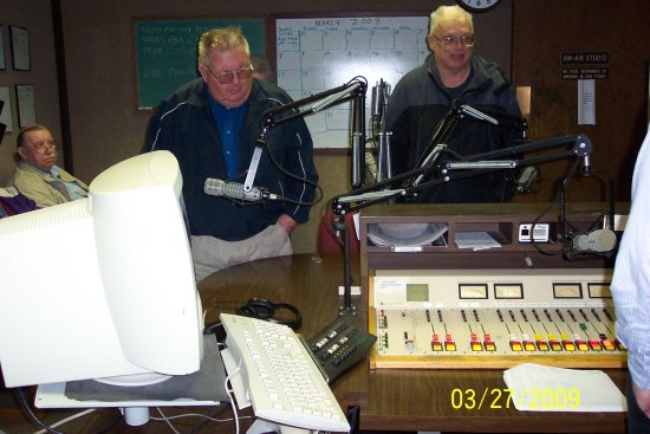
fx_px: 686
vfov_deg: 35.1
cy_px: 217
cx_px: 325
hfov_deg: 50.7
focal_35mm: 38
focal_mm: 8
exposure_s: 1/30
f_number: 2.8
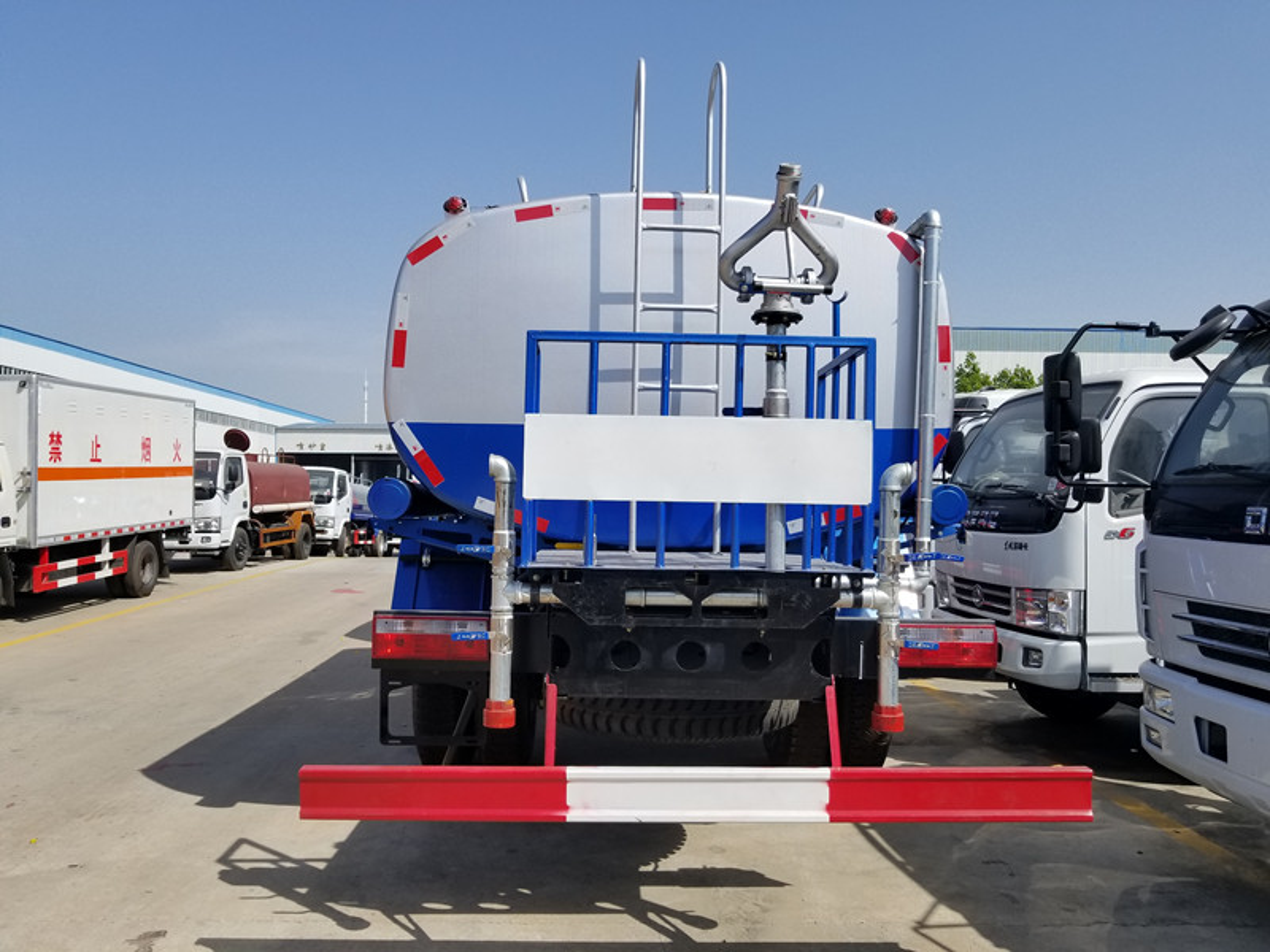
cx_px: 635
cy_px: 476
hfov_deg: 67.3
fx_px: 954
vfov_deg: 53.1
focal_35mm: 26
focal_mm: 4.25
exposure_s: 1/3256
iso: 50
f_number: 1.7
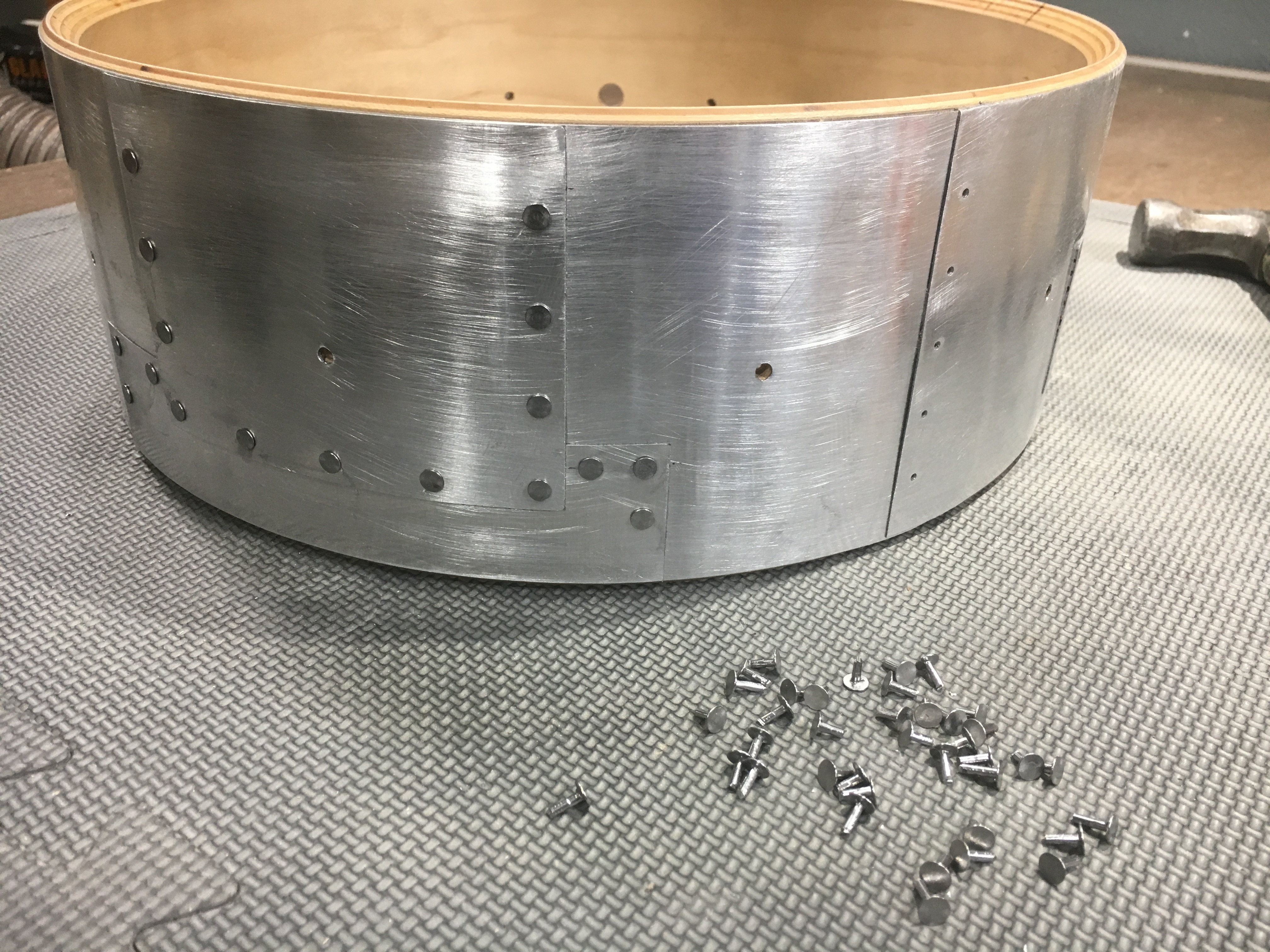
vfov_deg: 48.2
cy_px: 476
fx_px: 1064
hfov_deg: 61.7
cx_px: 635
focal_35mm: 29
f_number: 2.2
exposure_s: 1/30
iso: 40
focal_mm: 4.15
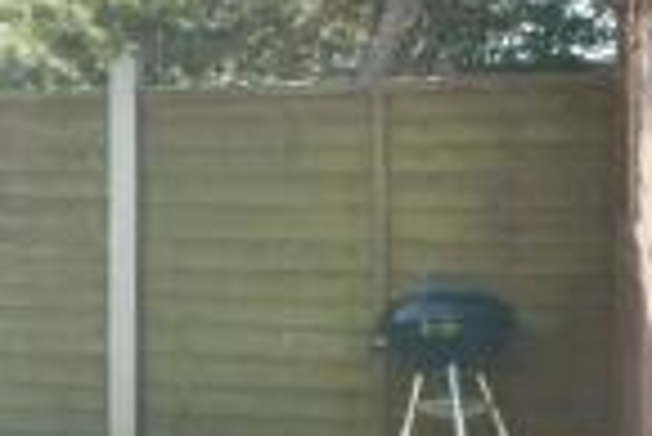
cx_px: -400
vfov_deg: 13.8
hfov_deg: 17.8
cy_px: 337
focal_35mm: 99
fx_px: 1795
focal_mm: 14
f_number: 11
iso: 800
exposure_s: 1/400
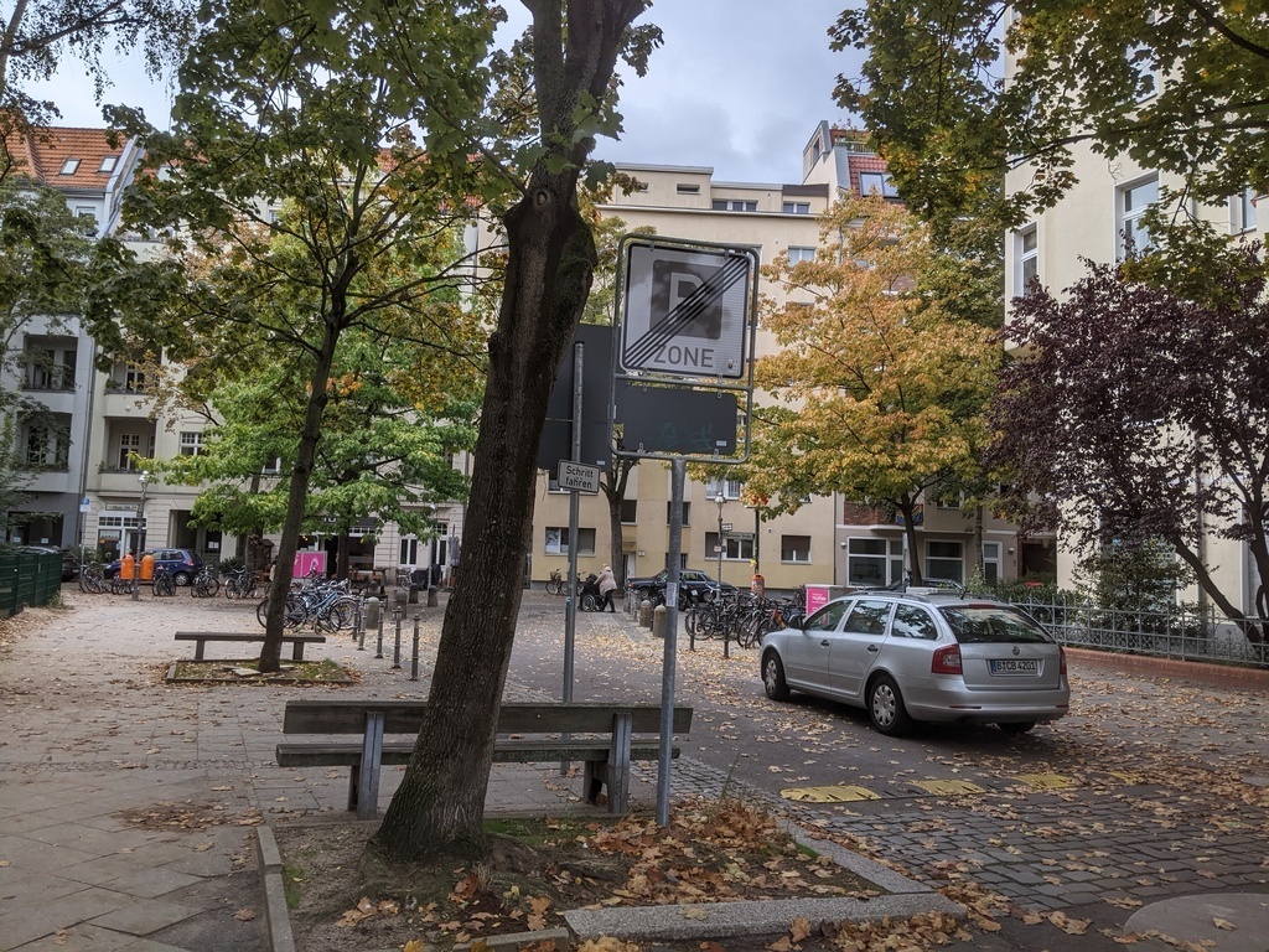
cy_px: 476
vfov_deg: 51.4
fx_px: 990
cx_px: 634
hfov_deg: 65.3
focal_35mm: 27
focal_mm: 4.44
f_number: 1.8
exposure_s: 1/1805
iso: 48
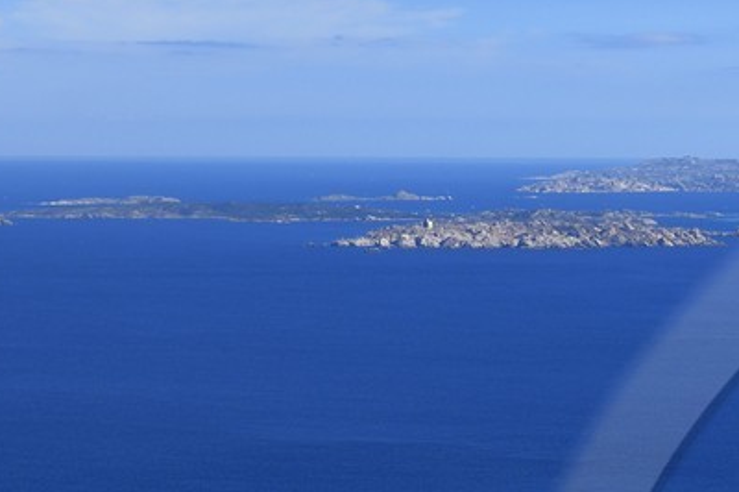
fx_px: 2789
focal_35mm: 136
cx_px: 1245
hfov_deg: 13.8
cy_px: 825
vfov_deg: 9.7
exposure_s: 1/1000
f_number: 7.1
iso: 320
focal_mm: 34
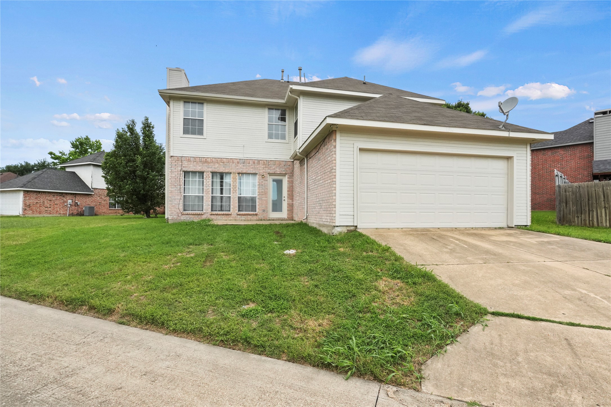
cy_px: 204
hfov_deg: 95.0
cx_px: 306
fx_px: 280
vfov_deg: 72.1
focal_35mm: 16
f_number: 11
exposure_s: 1/125
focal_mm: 11
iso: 800
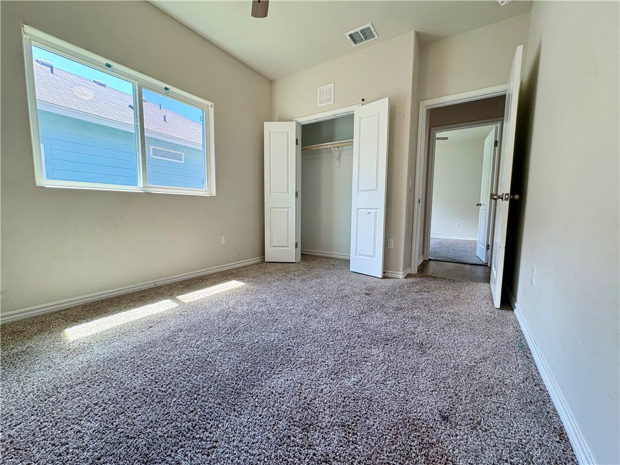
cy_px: 232
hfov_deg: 102.1
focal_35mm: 14
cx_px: 310
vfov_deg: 85.7
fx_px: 251
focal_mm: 2.22
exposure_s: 1/120
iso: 250
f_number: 2.2
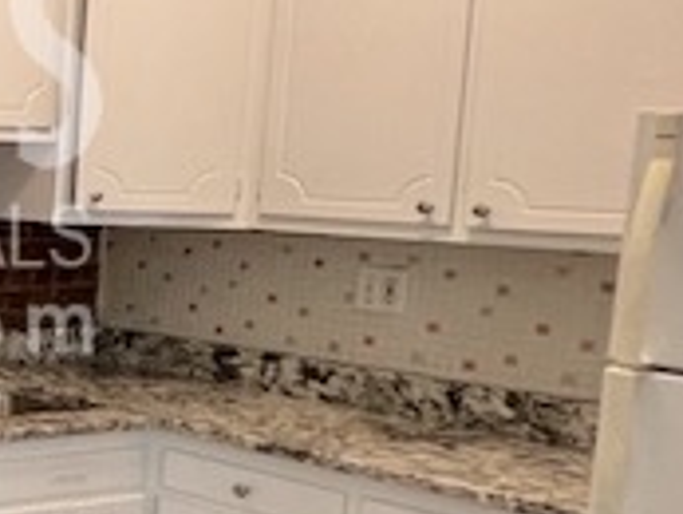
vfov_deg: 24.4
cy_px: 257
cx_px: -671
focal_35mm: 60
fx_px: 1185
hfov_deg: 19.3
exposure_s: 1/60
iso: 250
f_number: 1.8
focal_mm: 1.57
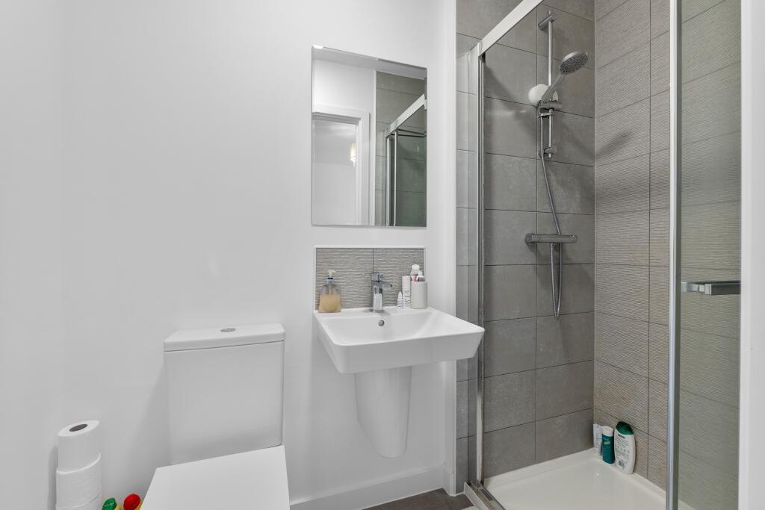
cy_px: 255
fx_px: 340
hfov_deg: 96.7
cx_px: 382
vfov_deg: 73.8
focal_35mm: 16
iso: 400
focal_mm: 15
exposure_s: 1/8
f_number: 8
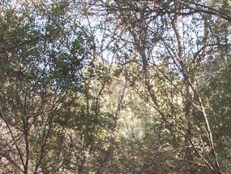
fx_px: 935
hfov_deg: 14.0
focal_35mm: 140
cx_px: 169
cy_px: 283
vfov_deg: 10.2
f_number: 2.8
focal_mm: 8
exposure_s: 1/60
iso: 140
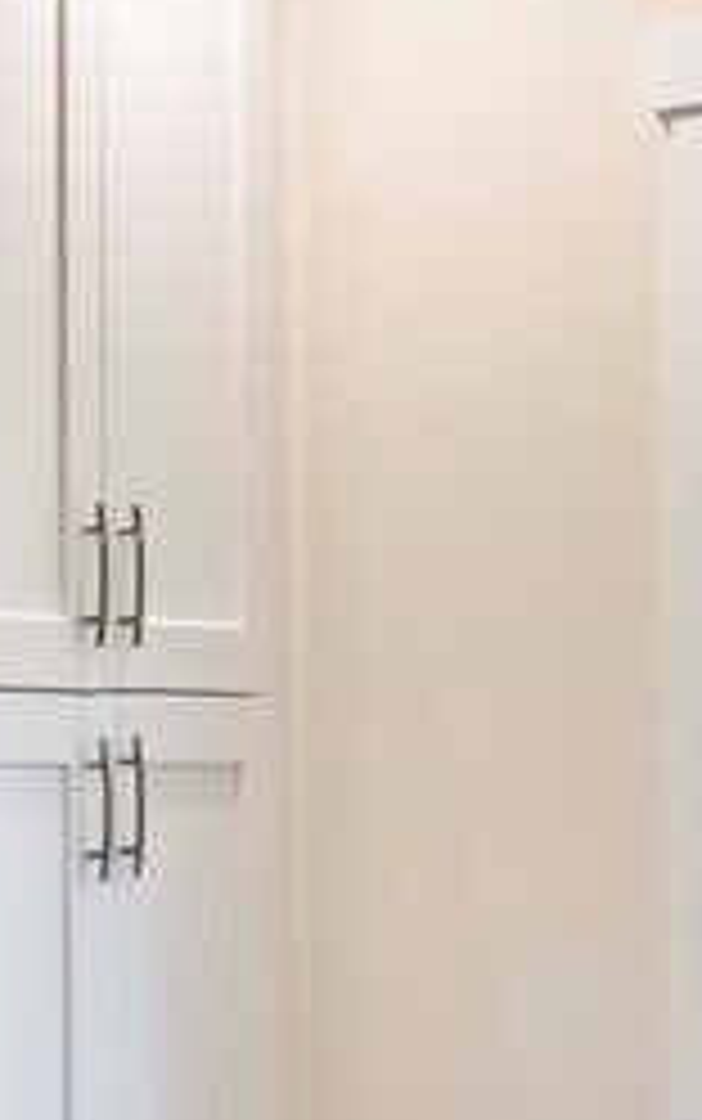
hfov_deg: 8.8
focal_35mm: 139
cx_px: -839
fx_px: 4248
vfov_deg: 15.0
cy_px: 785
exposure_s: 1/3
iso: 400
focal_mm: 13.2
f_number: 8
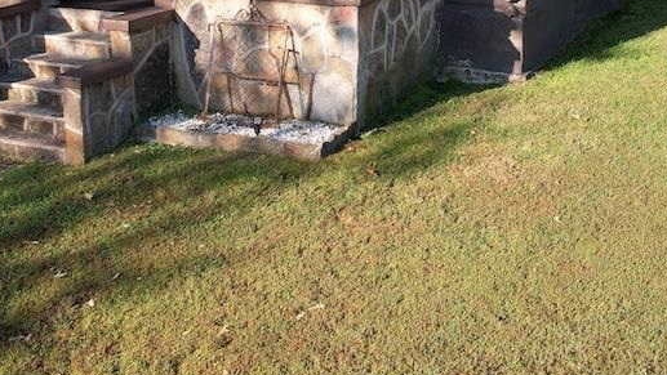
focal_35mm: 57
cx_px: 403
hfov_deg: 36.5
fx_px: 1008
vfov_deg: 20.3
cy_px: -17
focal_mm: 8.38
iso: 110
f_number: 2.8
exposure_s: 1/80
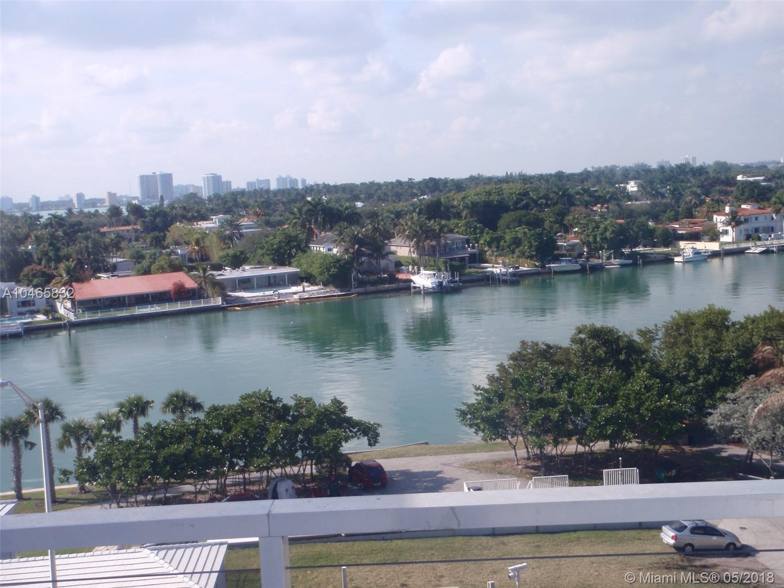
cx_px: 392
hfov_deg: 44.8
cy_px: 294
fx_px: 951
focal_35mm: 42
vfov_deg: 34.3
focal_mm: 7.57
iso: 64
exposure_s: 1/200
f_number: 6.3
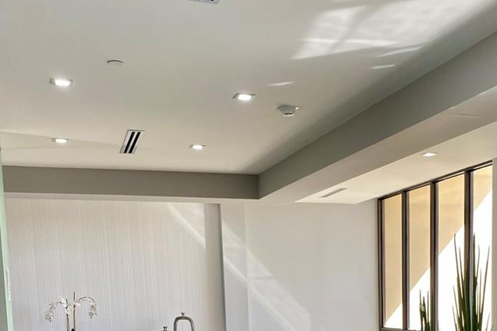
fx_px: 690
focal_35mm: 50
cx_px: 328
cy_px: 380
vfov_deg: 24.8
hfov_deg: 39.2
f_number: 1.8
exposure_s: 1/120
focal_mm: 4.25
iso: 100
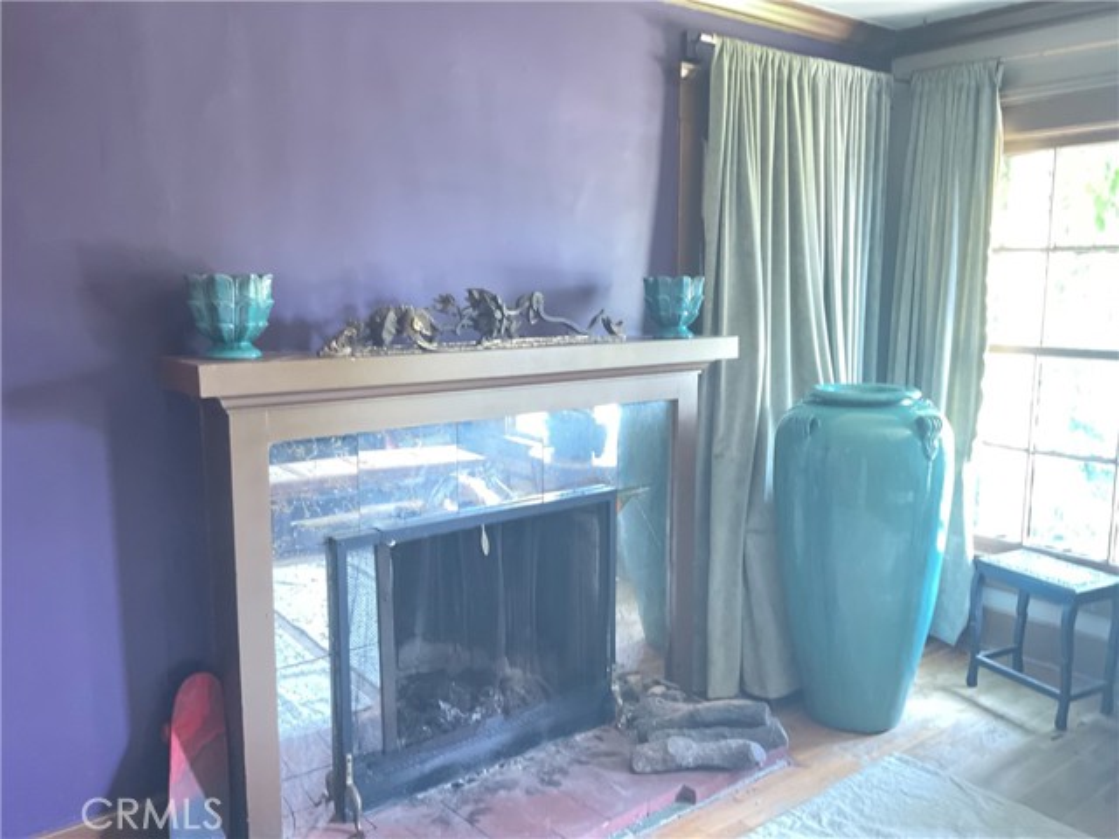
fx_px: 937
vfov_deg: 48.2
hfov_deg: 61.7
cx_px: 560
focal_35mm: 29
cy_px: 420
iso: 1600
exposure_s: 1/15
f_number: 1.8
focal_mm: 3
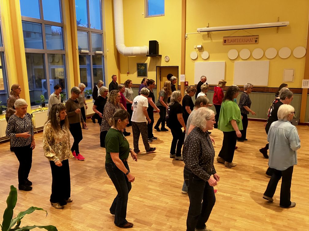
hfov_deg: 63.4
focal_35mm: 28
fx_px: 250
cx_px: 154
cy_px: 116
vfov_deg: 49.7
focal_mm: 3.99
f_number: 1.8
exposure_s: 1/50
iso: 250
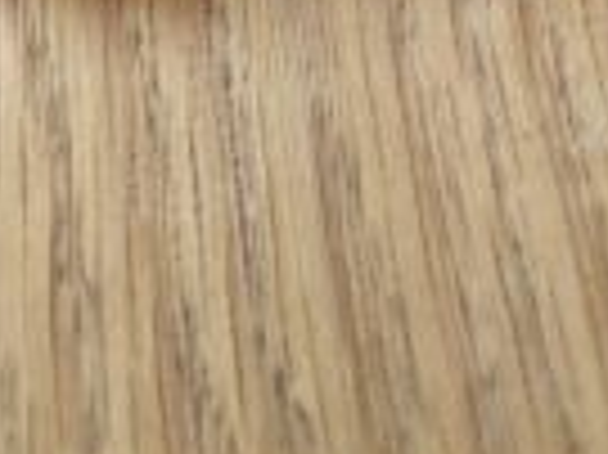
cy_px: -279
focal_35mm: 91
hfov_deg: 18.9
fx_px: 1597
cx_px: -306
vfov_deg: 14.8
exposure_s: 1/25
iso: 800
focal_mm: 5
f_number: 1.8
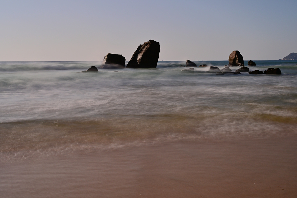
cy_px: 99
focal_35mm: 44
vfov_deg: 30.5
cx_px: 148
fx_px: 363
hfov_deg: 44.5
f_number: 16
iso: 80
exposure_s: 3
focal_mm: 44
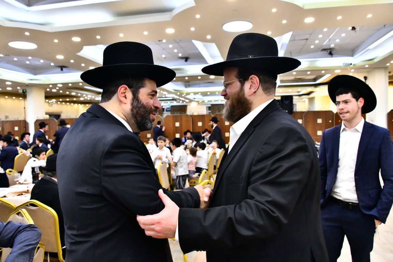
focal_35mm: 28
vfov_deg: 46.4
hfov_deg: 65.5
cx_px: 196
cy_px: 131
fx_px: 306
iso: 4000
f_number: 5.6
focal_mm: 28
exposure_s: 1/160
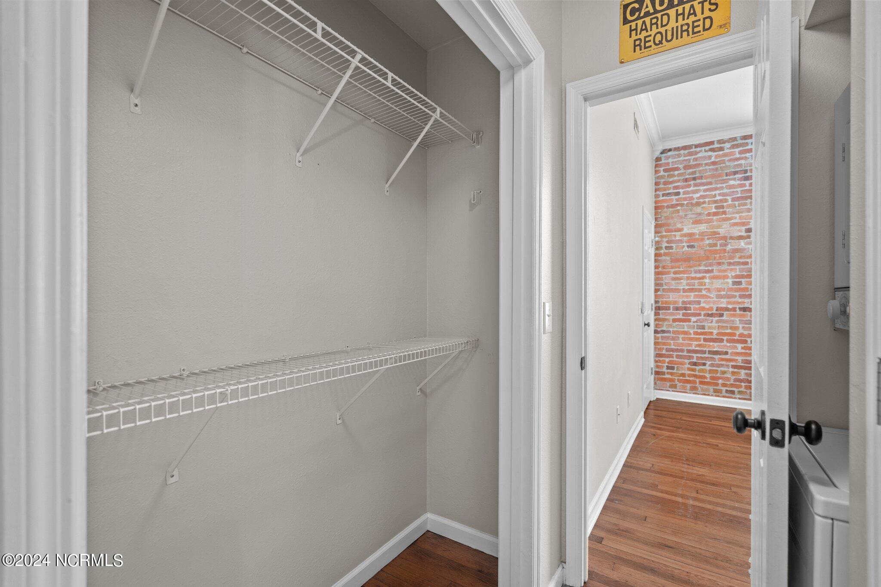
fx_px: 391
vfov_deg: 73.7
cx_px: 440
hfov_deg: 96.7
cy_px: 294
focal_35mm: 16
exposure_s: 1/1.67
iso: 250
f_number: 4
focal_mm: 16
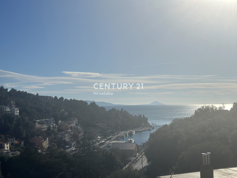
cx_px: 118
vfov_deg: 30.3
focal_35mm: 48
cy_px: 89
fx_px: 329
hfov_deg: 39.7
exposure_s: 1/29412
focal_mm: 6.86
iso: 80
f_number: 1.78
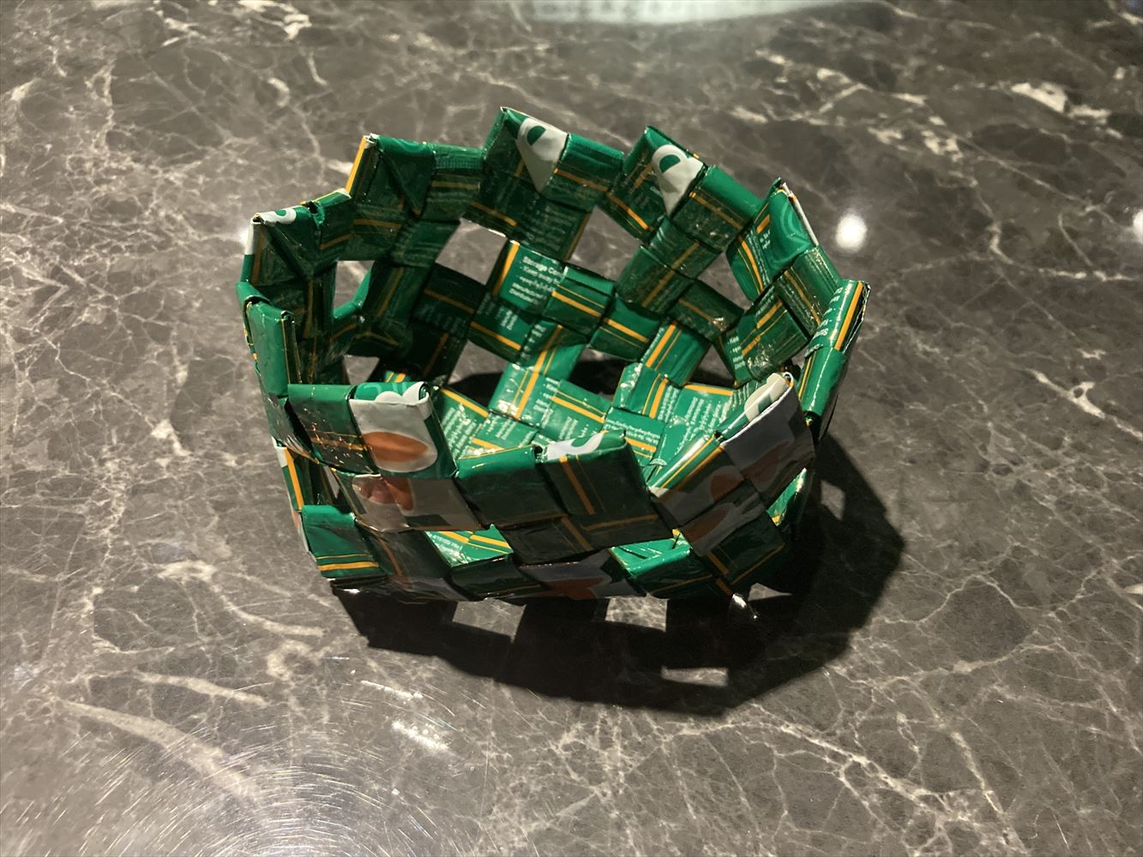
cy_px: 428
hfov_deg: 63.4
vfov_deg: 49.8
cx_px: 572
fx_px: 925
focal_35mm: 28
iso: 500
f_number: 1.8
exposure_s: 1/26
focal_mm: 3.99
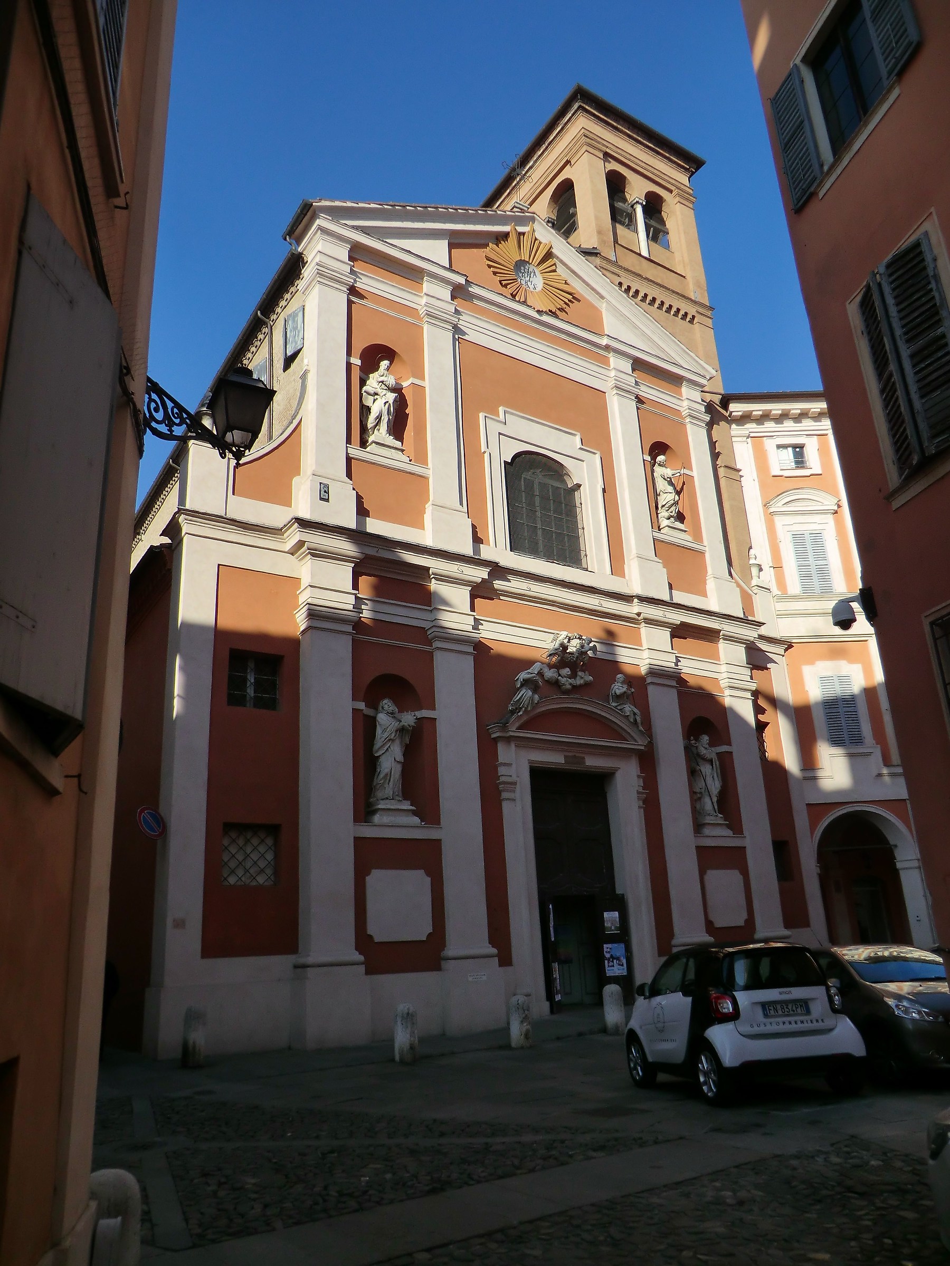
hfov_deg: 56.8
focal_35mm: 24
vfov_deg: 71.6
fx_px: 878
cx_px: 475
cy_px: 633
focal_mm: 4.3
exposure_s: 1/1000
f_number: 3.2
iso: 64
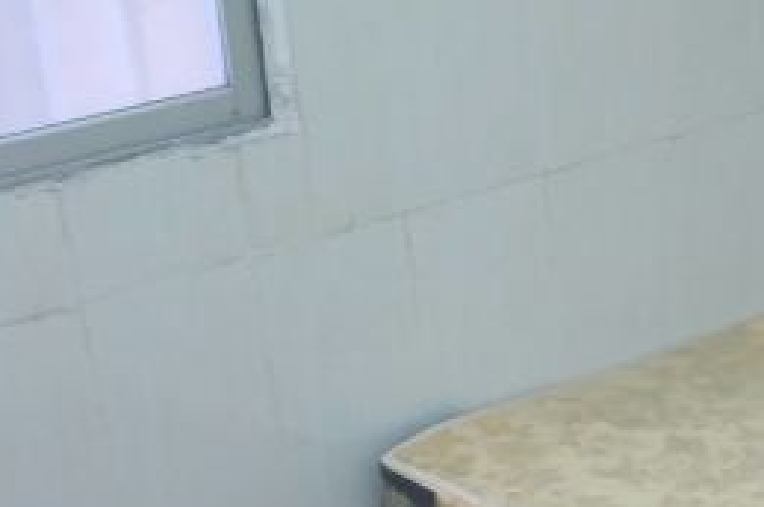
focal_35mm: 103
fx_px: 2183
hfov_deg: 19.8
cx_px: 487
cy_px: 716
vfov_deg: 12.7
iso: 460
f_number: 2
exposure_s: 1/17
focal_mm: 4.5
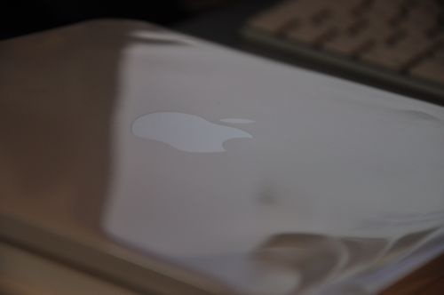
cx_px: 222
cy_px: 148
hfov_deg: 13.1
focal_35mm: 158
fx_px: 1940
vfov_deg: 8.7
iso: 400
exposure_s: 1/60
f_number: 5.6
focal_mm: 105
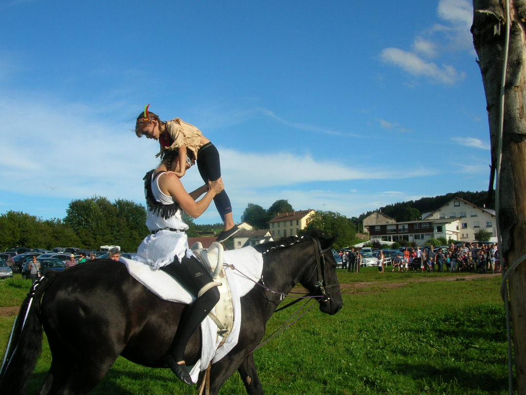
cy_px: 198
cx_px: 263
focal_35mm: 35
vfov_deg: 40.7
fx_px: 532
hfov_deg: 52.6
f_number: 5.6
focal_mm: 5.8
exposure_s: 1/314
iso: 50
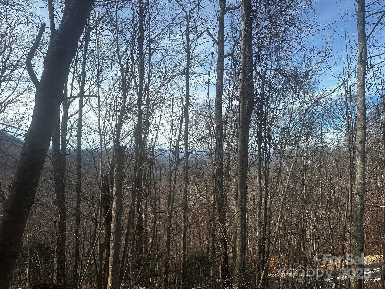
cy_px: 144
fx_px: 267
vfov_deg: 56.8
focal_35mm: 24
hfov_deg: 71.6
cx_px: 192
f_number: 1.78
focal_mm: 6.86
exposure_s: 1/3058
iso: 80
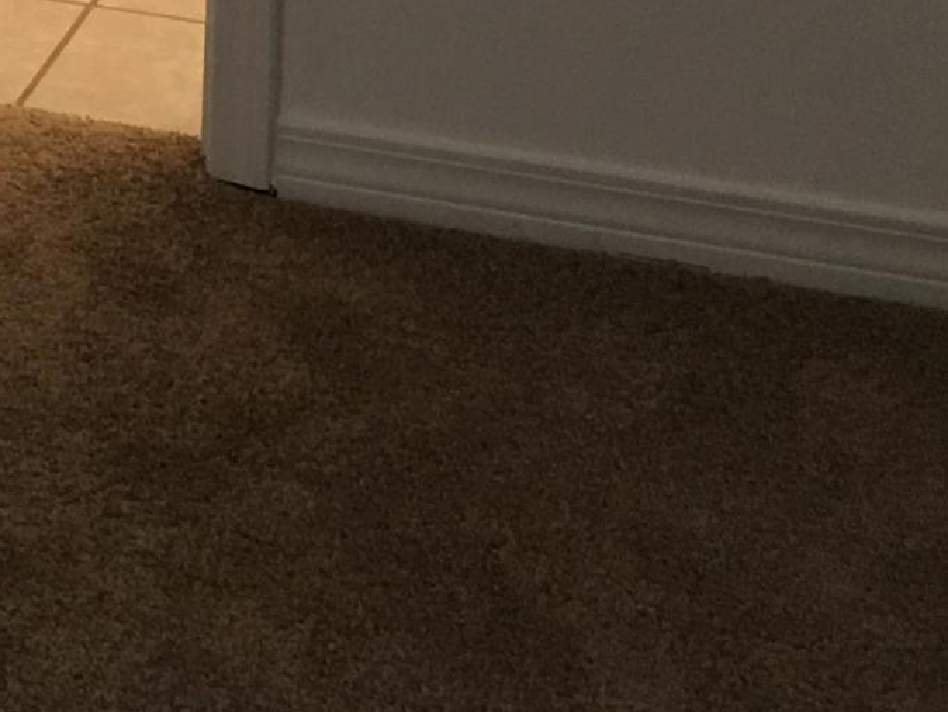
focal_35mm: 129
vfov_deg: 10.9
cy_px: -501
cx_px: -1145
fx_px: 3534
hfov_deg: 12.7
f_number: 2.2
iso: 40
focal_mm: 4.15
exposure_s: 1/15
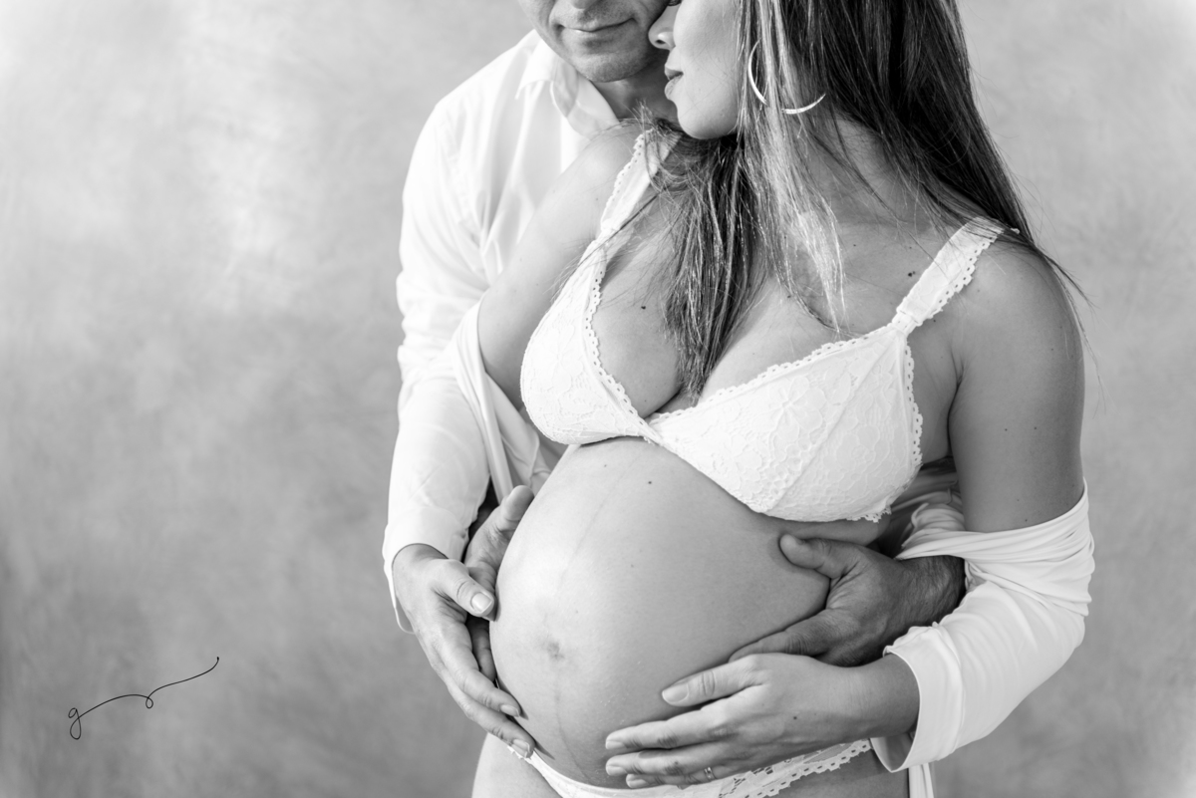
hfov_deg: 28.8
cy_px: 399
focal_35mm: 70
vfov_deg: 19.5
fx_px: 2326
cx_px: 598
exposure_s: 1/200
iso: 250
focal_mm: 70
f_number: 2.8
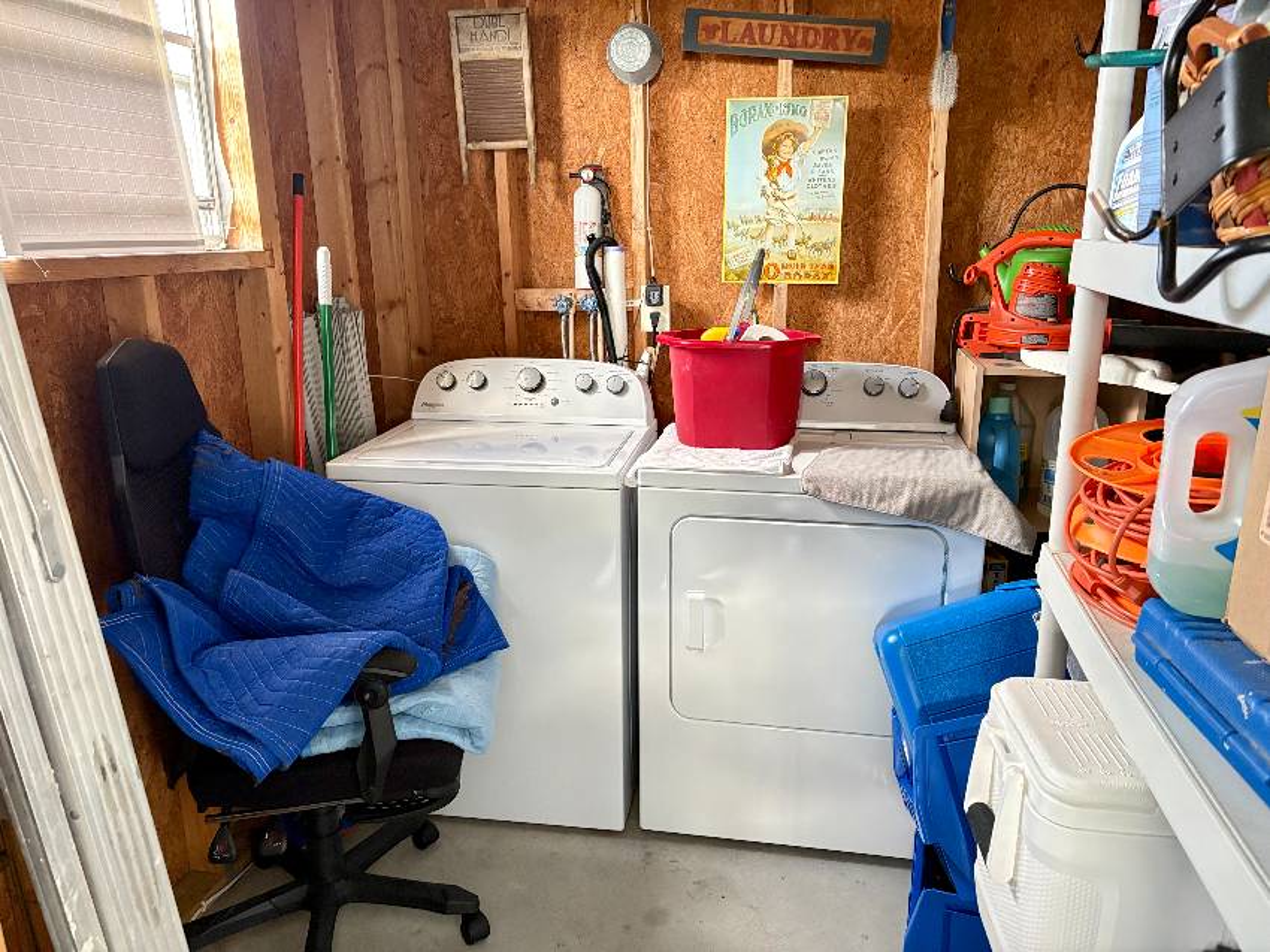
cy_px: 476
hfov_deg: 67.3
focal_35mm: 26
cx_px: 635
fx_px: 954
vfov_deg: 53.0
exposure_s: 1/60
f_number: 1.6
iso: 400
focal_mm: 5.96
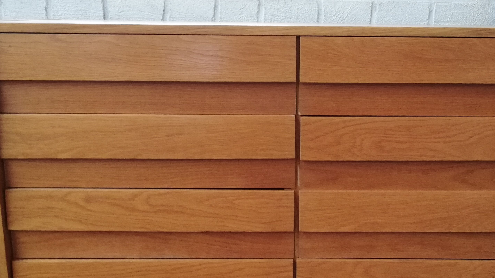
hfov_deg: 40.5
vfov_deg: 23.2
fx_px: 669
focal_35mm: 51
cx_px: 290
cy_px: 215
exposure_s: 1/25
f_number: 2.2
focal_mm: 3.81
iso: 400
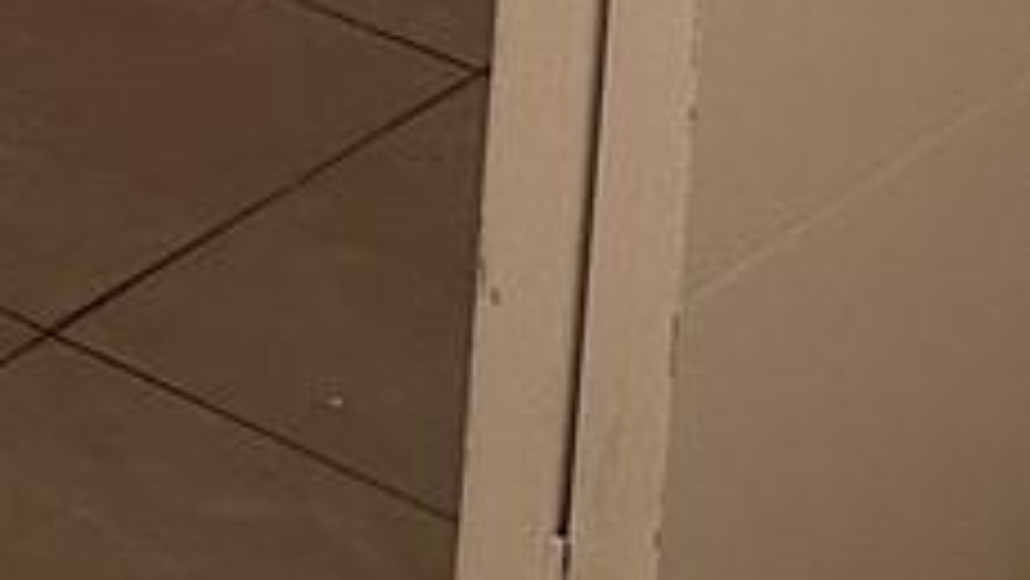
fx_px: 5000
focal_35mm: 183
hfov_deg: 9.5
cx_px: -1961
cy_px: -1780
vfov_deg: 5.7
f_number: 1.78
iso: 64
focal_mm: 6.86
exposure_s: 1/214
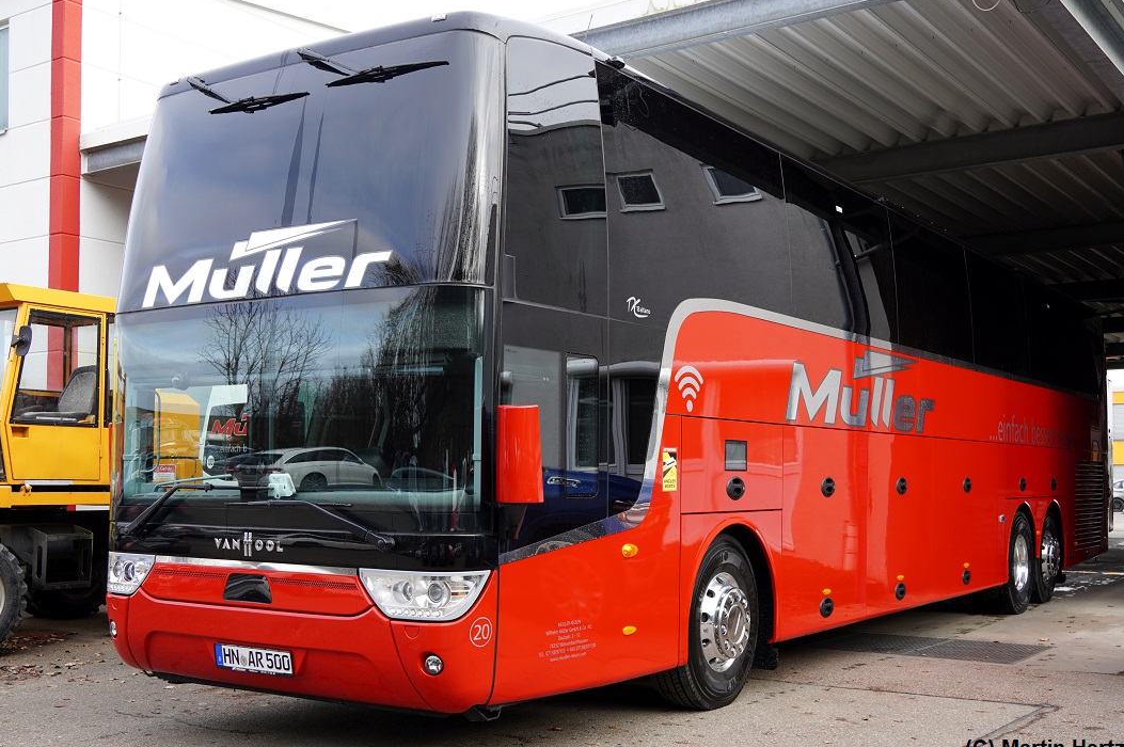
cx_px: 592
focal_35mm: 38
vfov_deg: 35.0
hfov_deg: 50.7
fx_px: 1185
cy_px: 373
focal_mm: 24
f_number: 5
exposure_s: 1/100
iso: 100
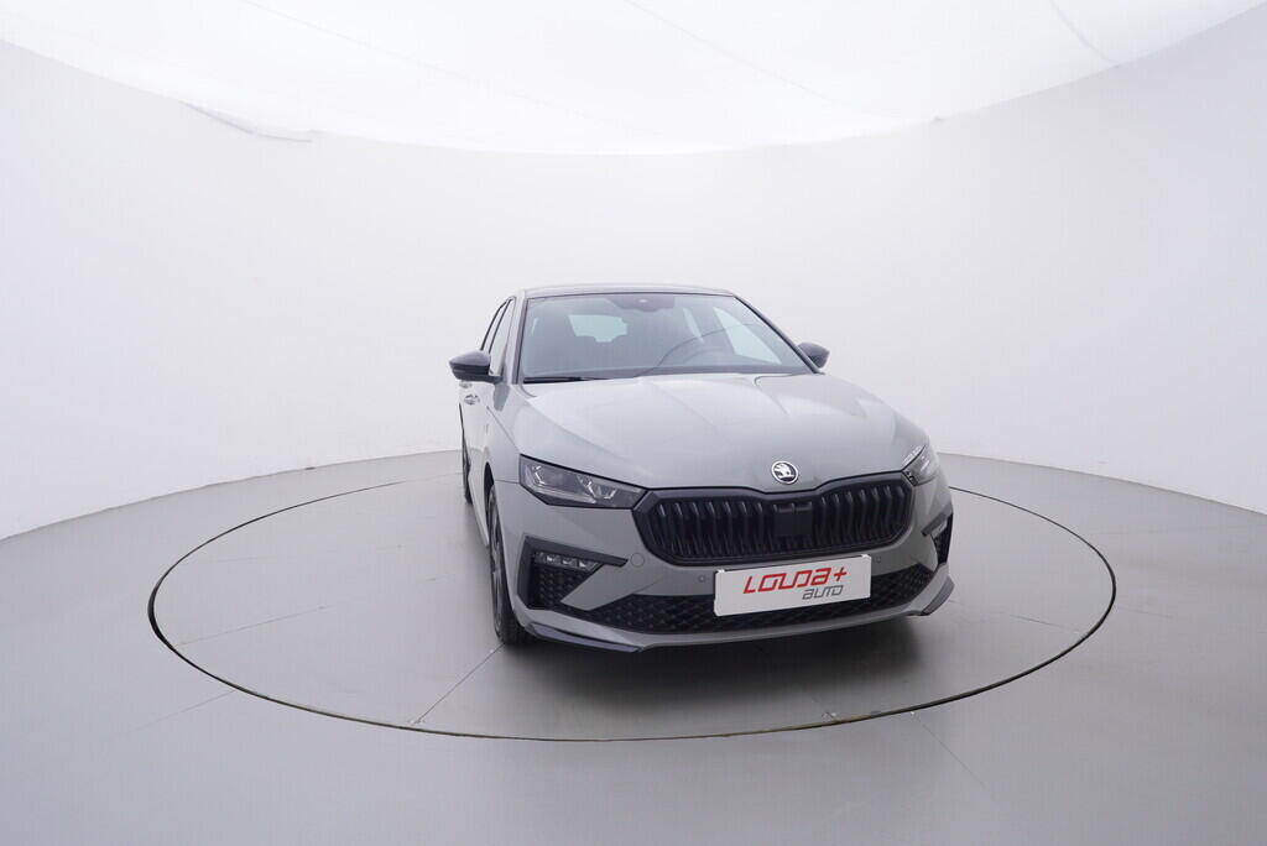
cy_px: 423
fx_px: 792
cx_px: 634
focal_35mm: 22
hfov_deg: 77.3
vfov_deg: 56.2
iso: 200
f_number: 5
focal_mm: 15
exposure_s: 1/80
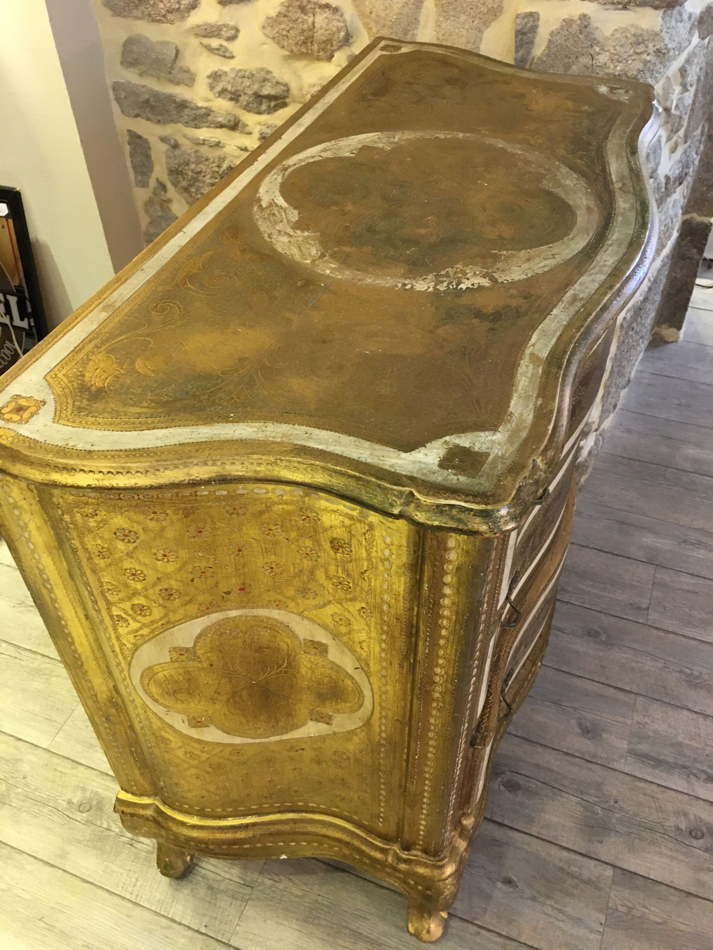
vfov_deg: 61.7
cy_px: 475
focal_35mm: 29
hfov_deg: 48.2
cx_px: 356
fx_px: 796
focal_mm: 4.15
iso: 200
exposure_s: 1/25
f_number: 2.2
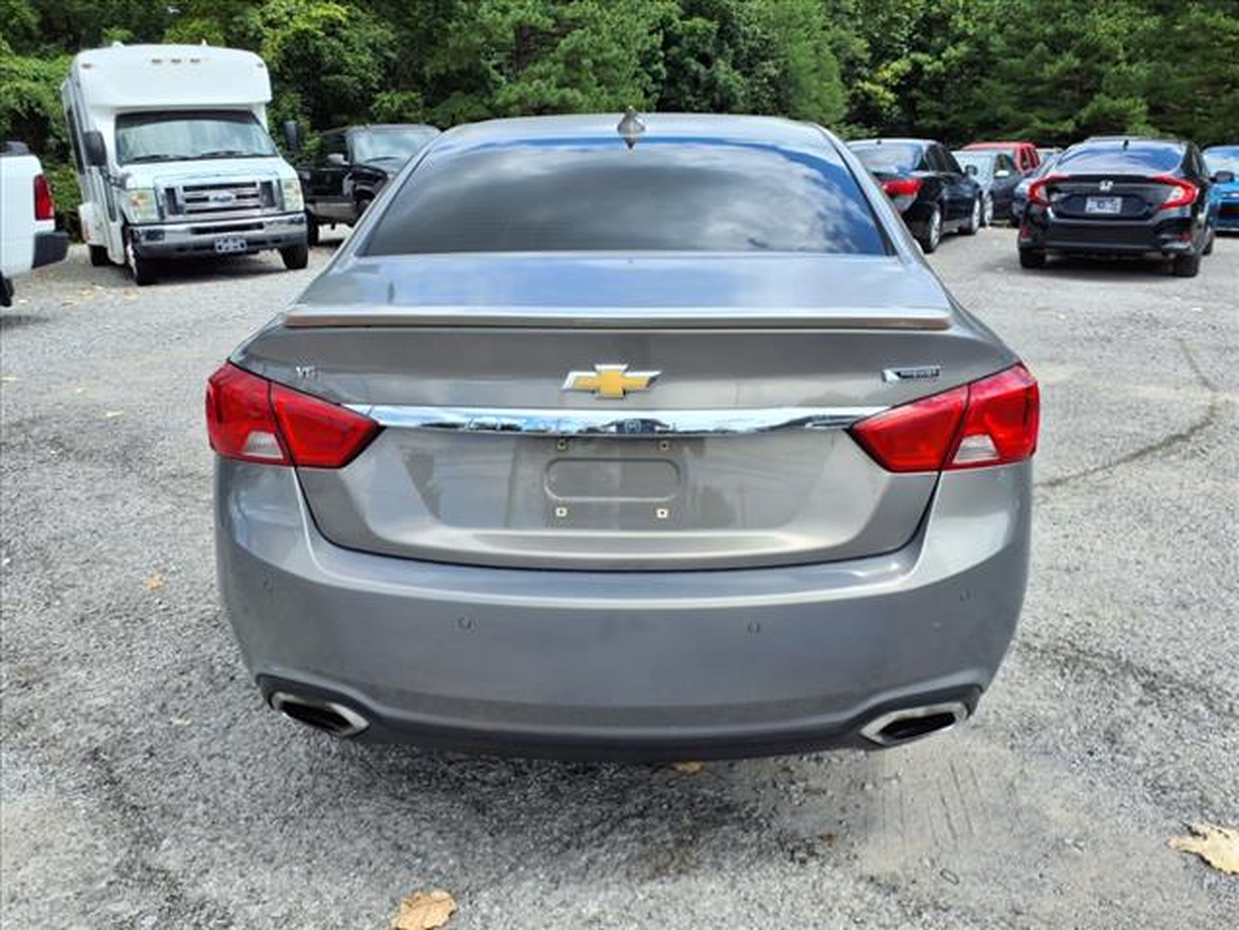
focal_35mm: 27
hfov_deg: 65.3
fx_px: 966
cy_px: 465
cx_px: 620
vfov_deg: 51.4
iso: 40
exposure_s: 1/1000
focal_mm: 3.58
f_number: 1.9
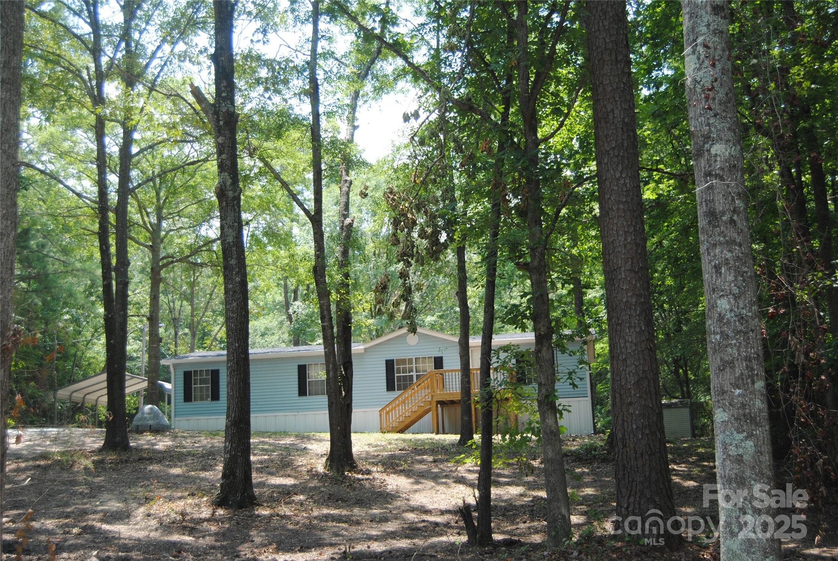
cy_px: 280
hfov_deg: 41.1
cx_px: 419
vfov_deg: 28.1
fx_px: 1118
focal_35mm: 48
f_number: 4.5
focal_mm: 32
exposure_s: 1/125
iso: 100
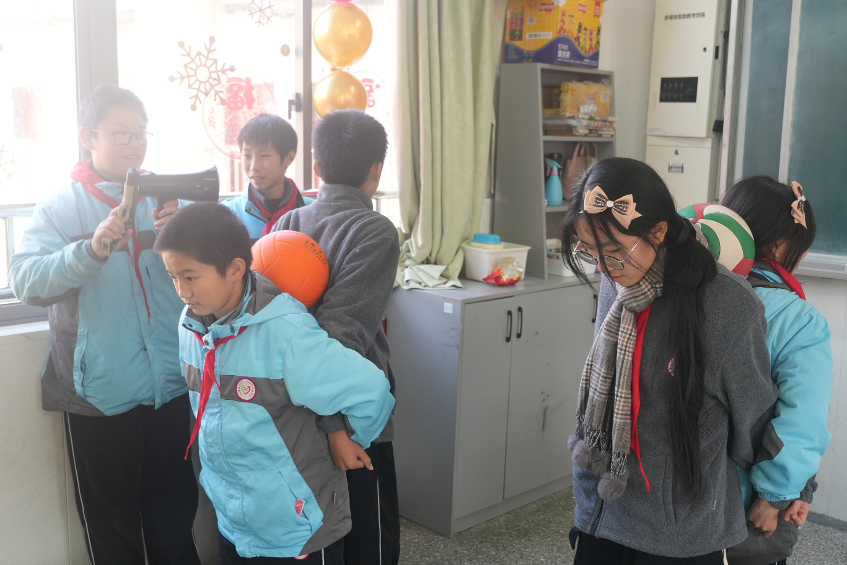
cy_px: 282
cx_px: 424
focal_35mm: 40
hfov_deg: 48.4
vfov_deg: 33.4
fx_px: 941
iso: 1250
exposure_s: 1/160
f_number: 5
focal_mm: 40
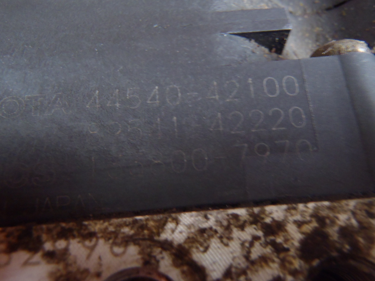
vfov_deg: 38.7
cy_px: 140
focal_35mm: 37
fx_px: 401
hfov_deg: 50.1
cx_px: 188
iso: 400
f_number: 4.7
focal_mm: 6.64
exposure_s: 1/4
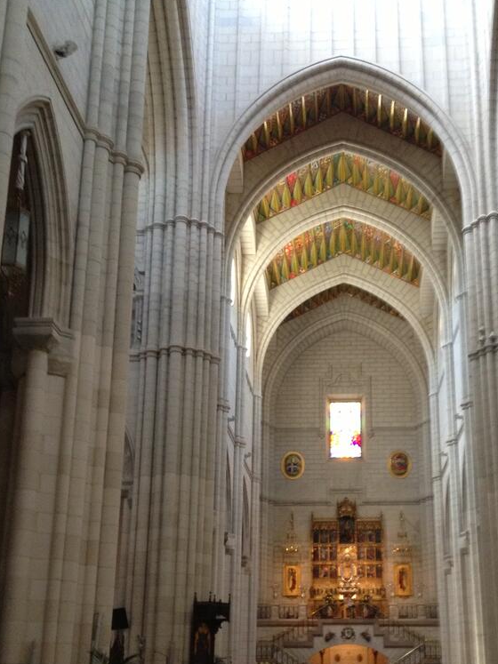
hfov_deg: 30.1
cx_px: 319
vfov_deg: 39.1
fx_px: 921
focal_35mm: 48
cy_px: 449
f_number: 2.4
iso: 200
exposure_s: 1/20
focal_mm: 4.28
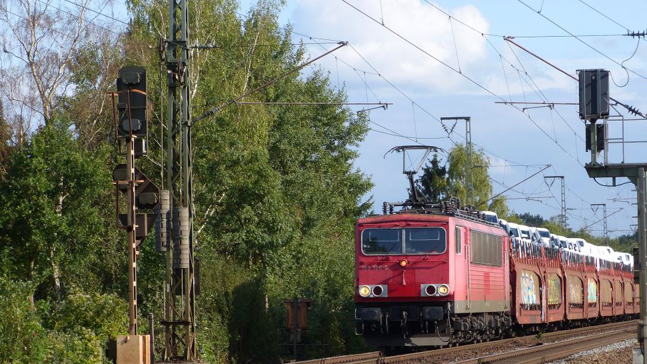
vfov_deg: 6.8
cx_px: 393
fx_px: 3071
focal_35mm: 179
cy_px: 245
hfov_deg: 12.0
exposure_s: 1/500
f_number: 4
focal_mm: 23.9
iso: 100
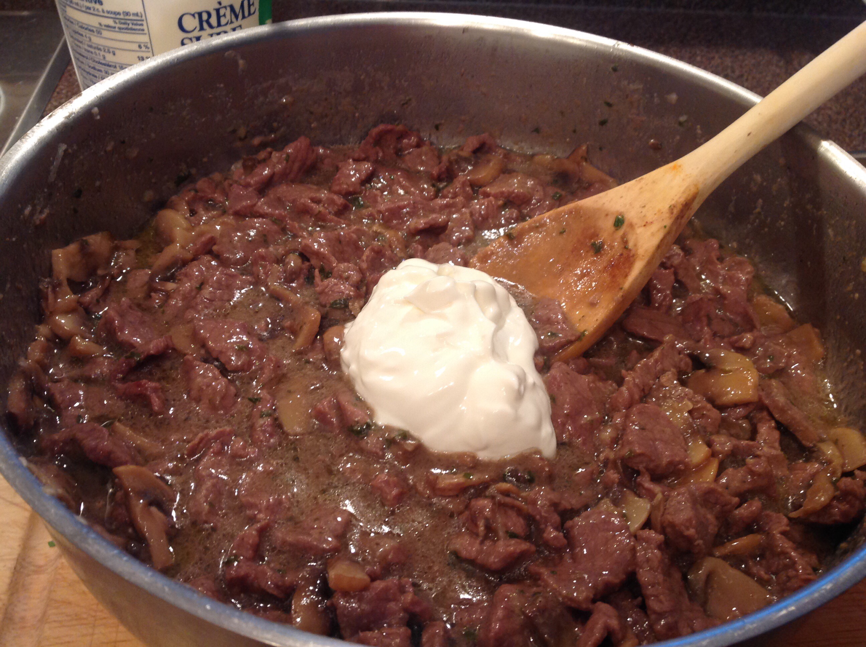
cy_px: 324
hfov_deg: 52.7
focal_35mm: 35
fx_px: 874
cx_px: 433
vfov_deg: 40.6
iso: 100
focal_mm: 4.28
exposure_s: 1/15
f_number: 2.4
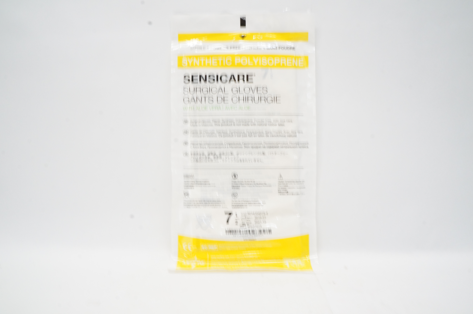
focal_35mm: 27
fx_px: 354
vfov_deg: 47.8
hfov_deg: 67.4
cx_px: 236
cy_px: 157
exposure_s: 1/20
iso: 1600
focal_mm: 18
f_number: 16
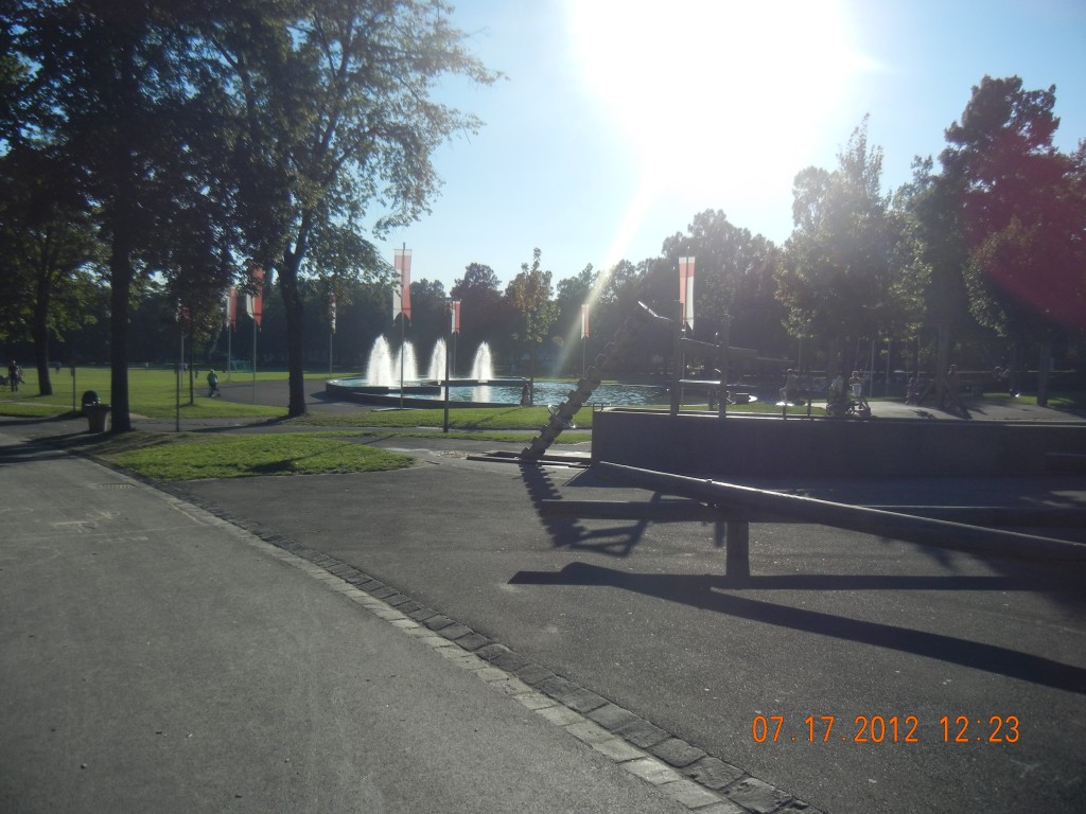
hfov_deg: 60.0
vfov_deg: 46.8
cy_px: 407
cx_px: 543
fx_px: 941
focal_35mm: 30
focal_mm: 5.4
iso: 160
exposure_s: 1/582
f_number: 7
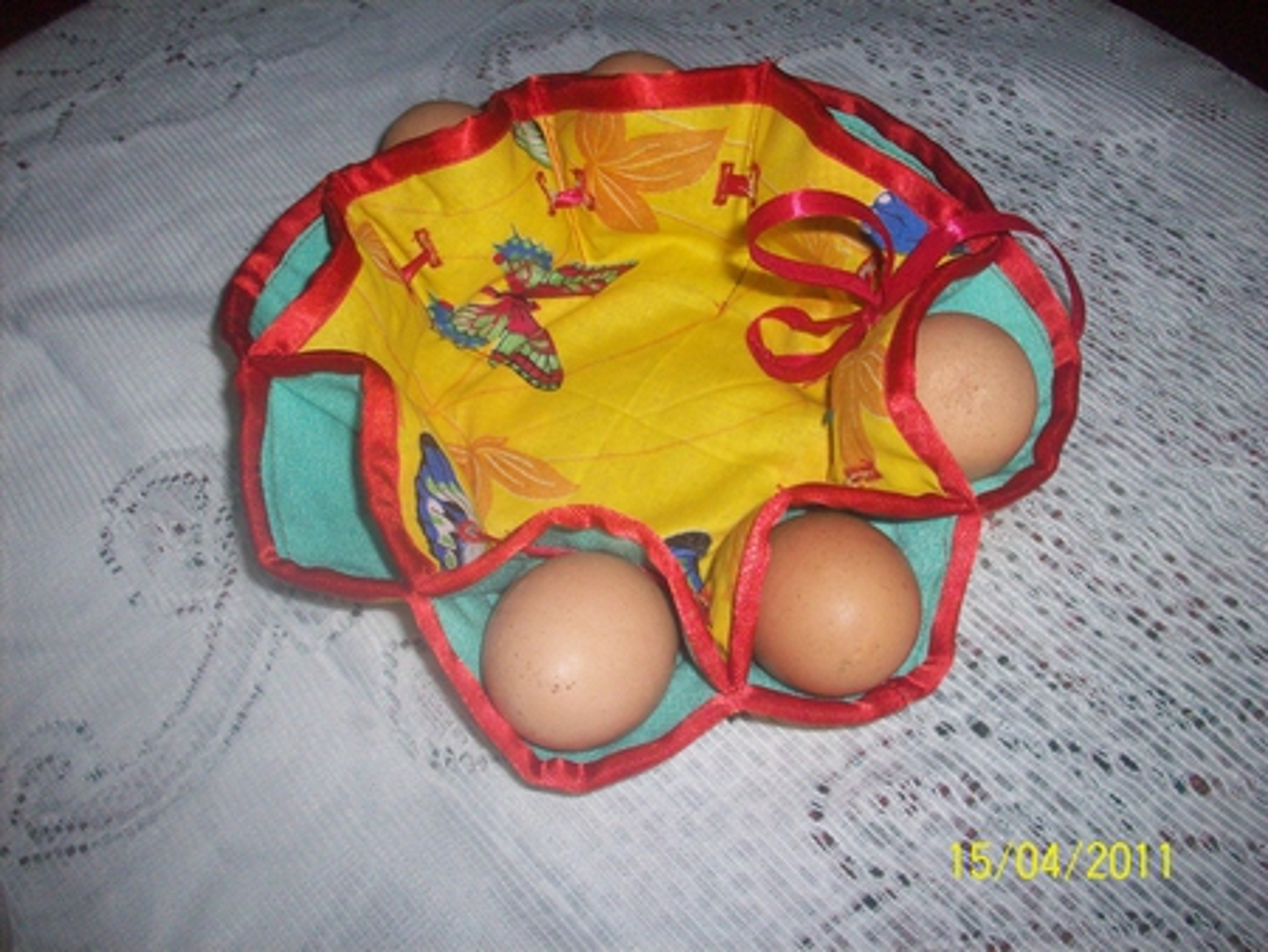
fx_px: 1356
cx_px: 634
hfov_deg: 50.1
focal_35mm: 37
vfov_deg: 38.7
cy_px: 476
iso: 200
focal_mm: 6.2
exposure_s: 1/64
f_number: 2.8
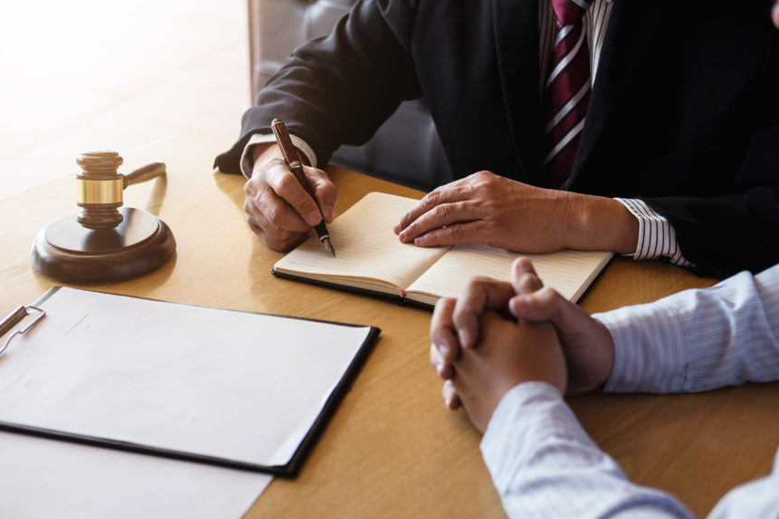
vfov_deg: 25.0
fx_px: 1168
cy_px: 261
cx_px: 394
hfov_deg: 36.9
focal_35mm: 54
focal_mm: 35
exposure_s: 1/200
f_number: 2.8
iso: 200
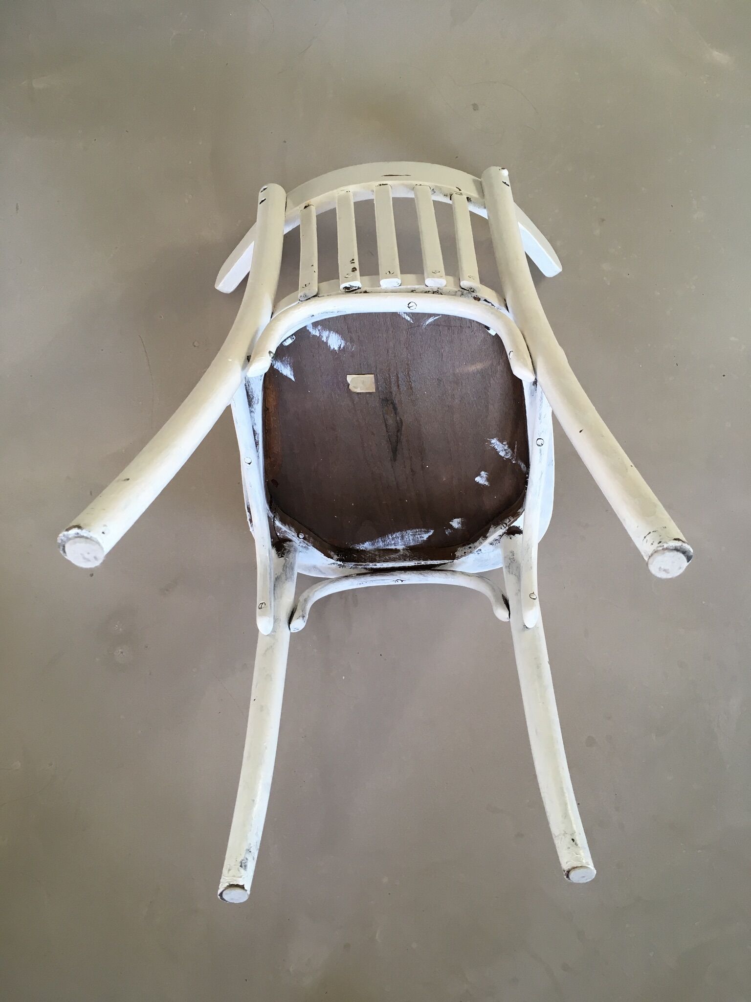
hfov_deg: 48.2
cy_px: 501
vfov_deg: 61.7
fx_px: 839
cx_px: 376
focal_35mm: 29
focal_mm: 4.15
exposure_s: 1/33
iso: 25
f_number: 2.2
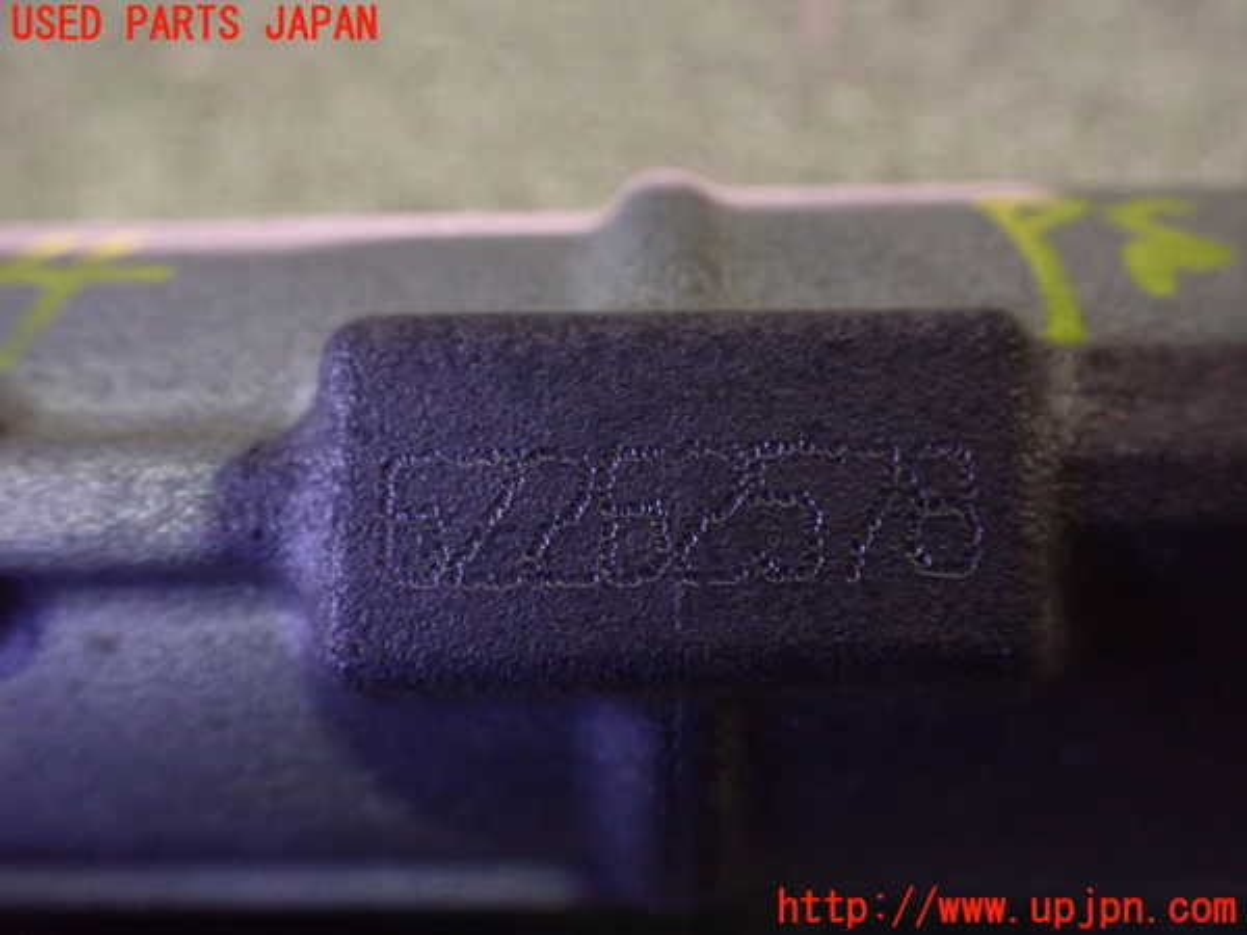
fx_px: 1081
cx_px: 624
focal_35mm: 30
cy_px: 468
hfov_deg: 60.0
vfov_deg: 46.8
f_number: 2.3
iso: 1000
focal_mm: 5.4
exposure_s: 1/30
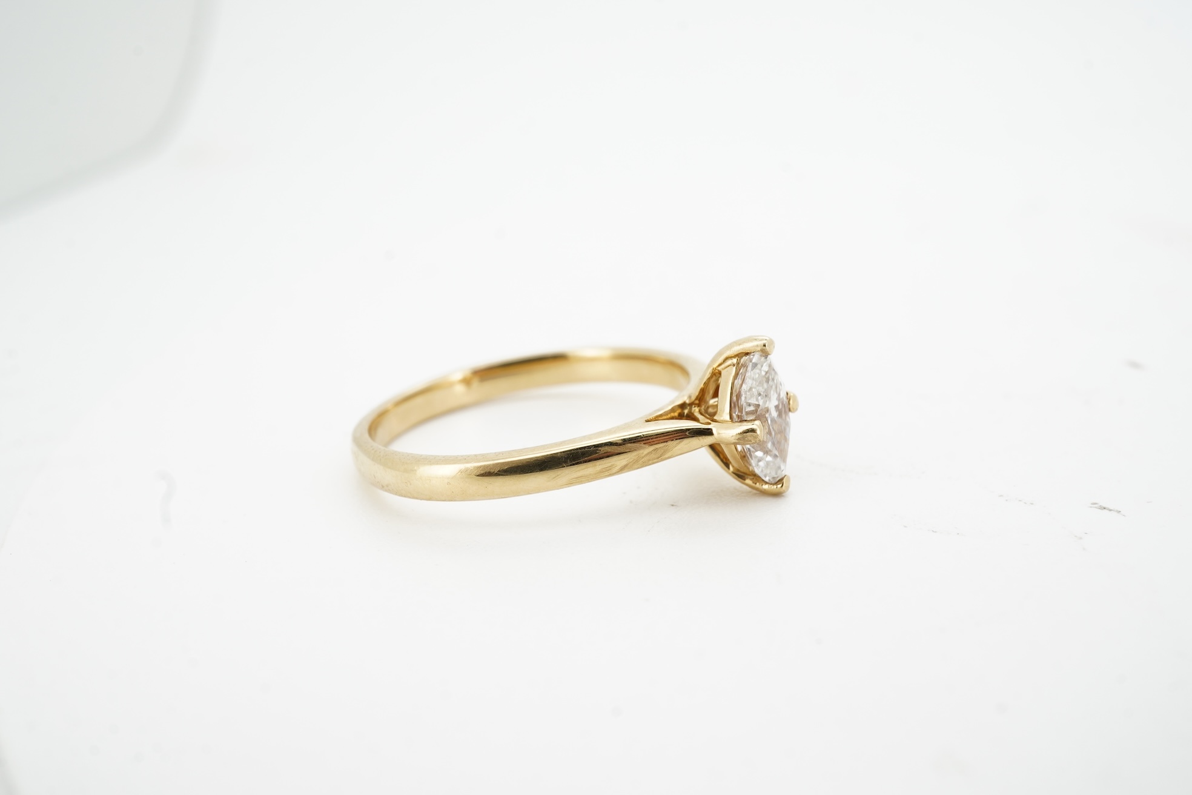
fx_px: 1490
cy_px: 398
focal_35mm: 45
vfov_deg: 29.9
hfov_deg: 43.6
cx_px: 596
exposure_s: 1/80
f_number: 22
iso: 200
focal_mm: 30
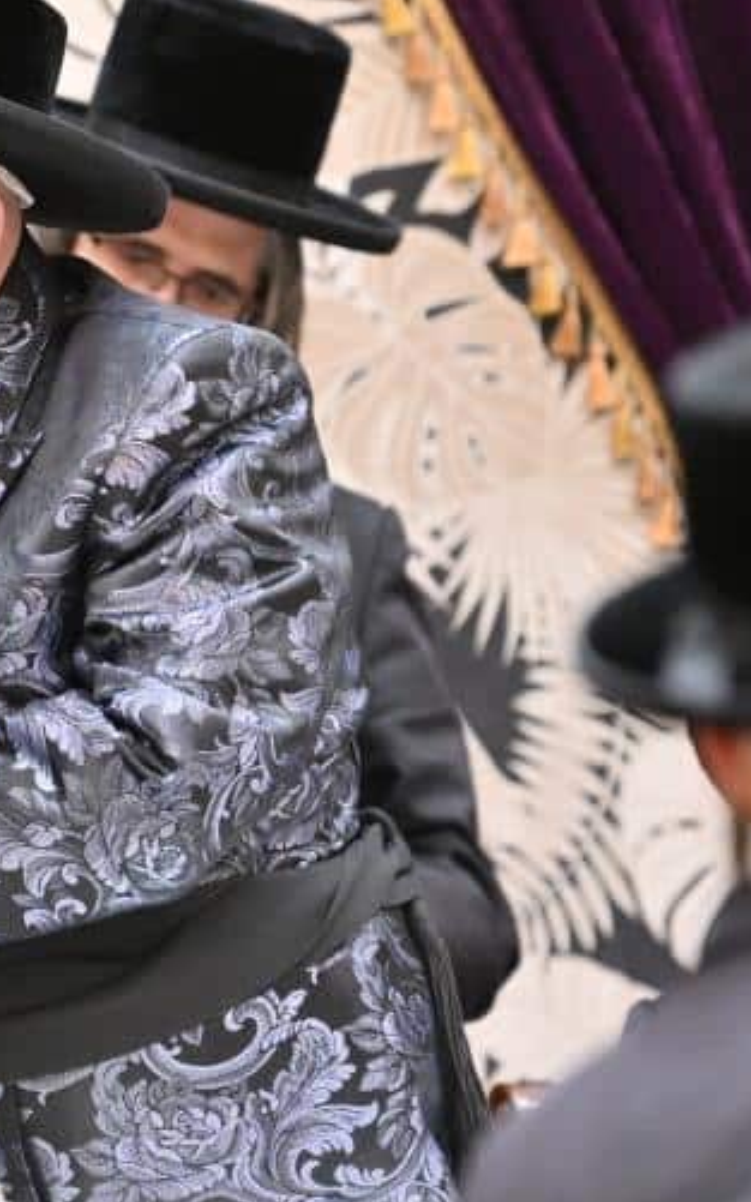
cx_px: -31
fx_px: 18901
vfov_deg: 3.6
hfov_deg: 2.3
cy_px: 432
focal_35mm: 577
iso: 640
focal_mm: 185
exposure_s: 1/200
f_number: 2.8
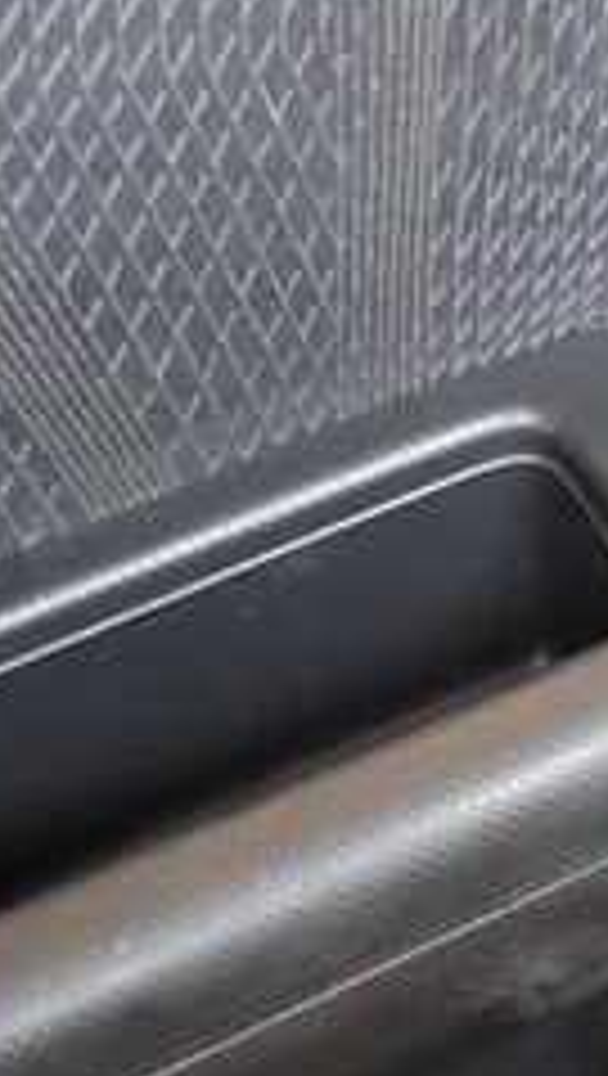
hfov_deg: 14.2
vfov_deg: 25.3
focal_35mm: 82
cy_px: 167
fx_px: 2343
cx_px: 788
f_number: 2.3
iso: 200
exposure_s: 1/30
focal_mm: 5.4
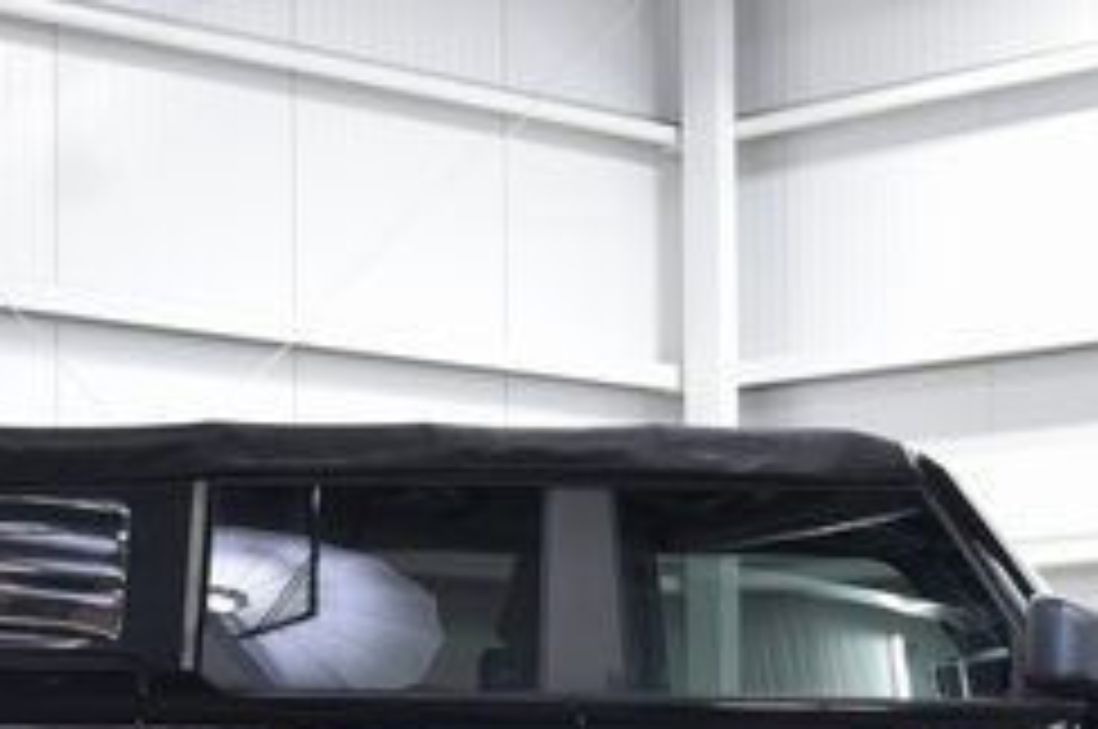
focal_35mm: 114
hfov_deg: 17.9
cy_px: 889
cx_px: 706
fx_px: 3482
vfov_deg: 11.7
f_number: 6.3
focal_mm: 29
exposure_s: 1/15
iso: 720
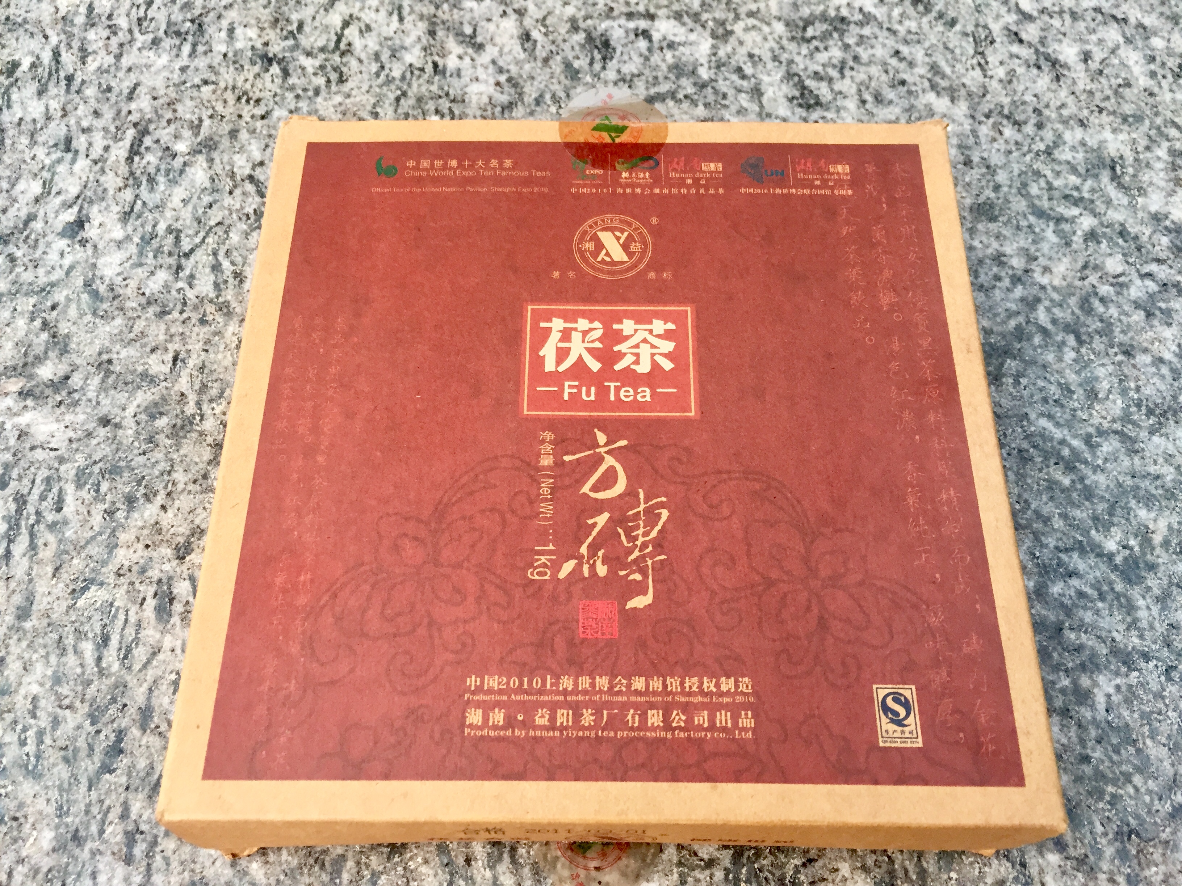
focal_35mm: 29
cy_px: 443
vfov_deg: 48.2
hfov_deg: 61.7
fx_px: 990
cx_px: 591
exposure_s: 1/33
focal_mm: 4.15
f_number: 2.2
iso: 50
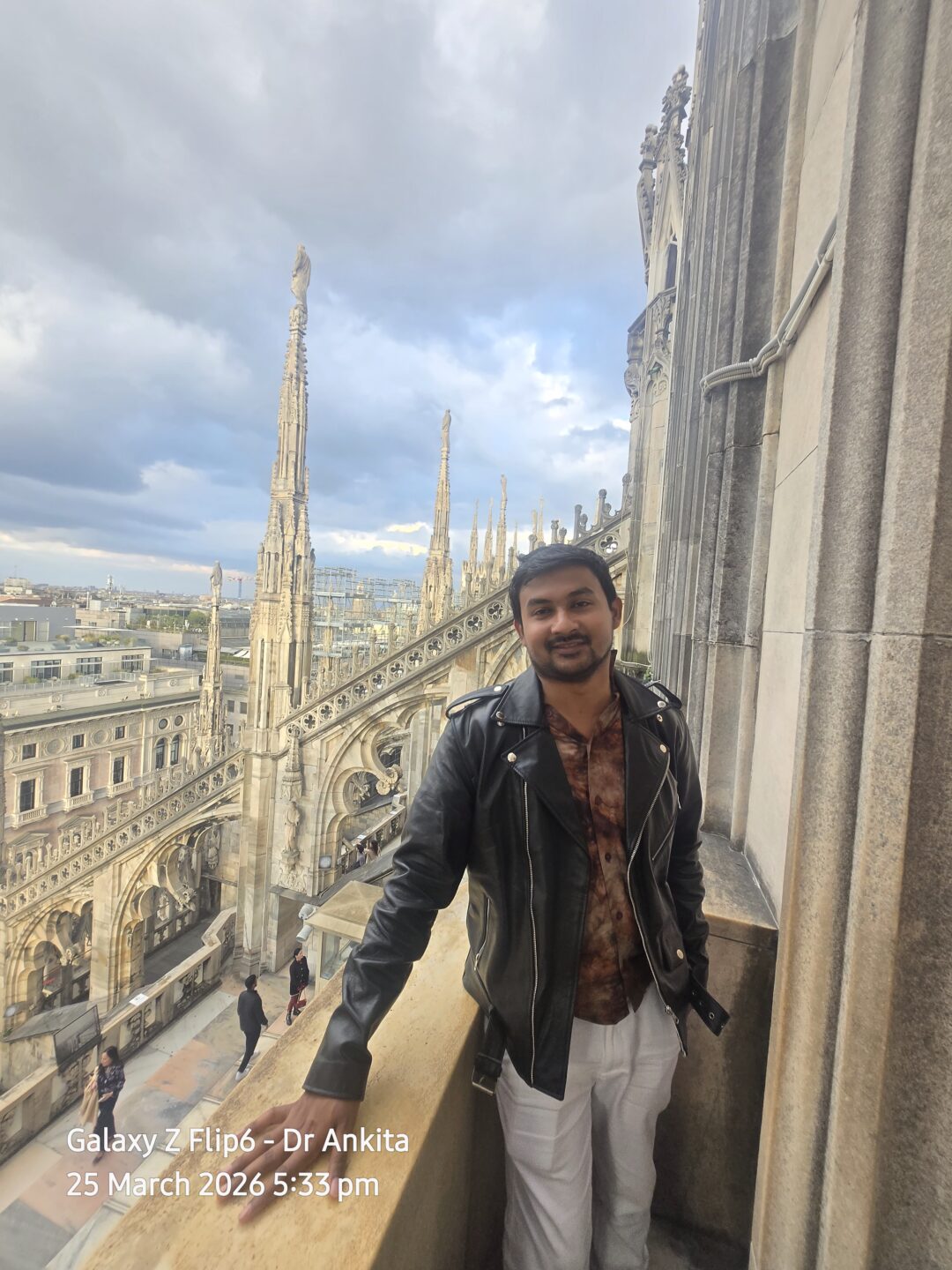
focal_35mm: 13
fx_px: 477
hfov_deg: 89.9
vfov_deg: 106.2
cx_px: 476
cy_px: 635
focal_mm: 1.7
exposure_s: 1/100
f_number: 2.2
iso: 40
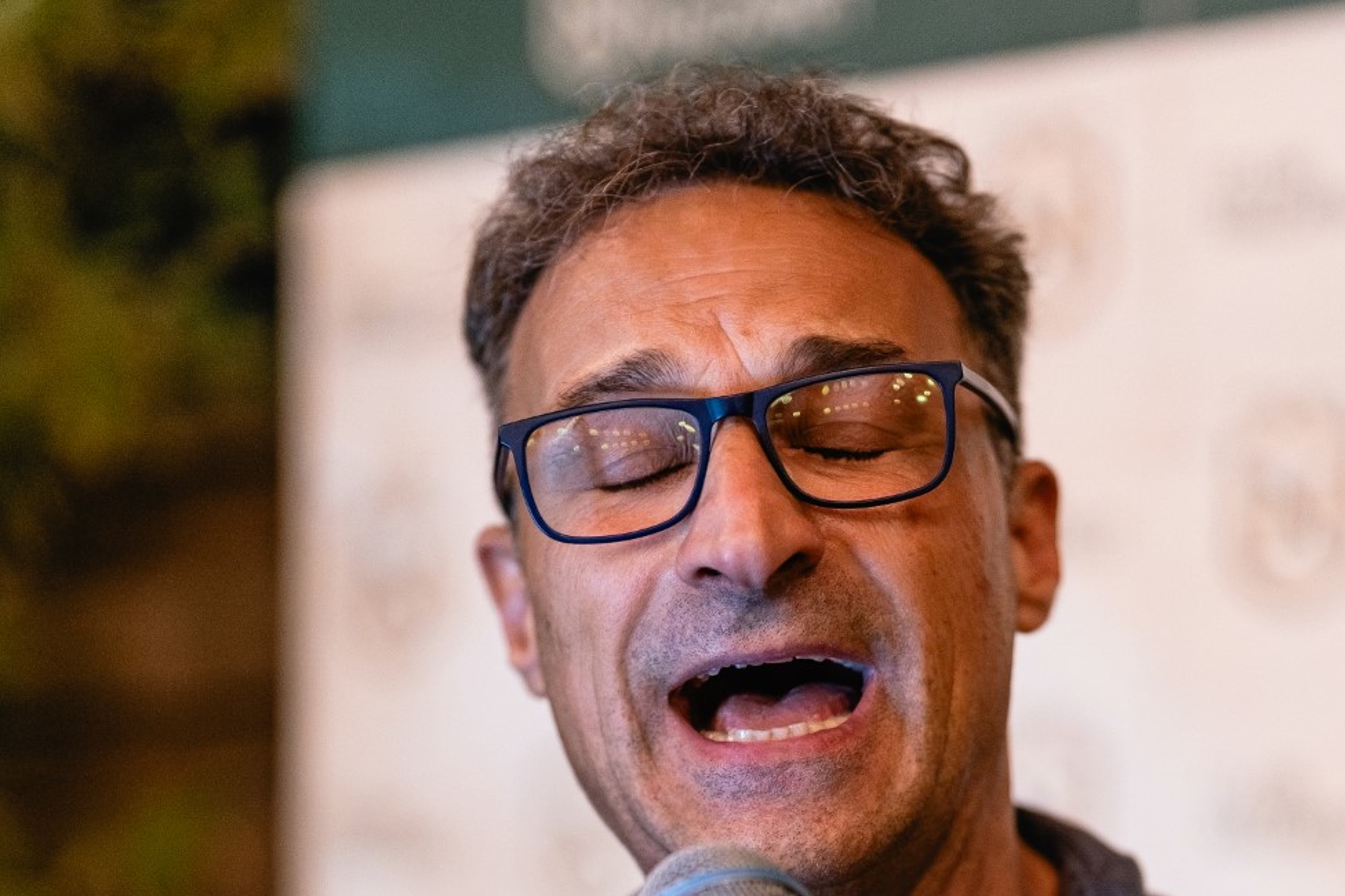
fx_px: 3923
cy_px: 938
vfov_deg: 12.8
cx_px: 839
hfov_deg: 19.4
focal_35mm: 105
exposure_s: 1/250
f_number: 1.2
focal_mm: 50
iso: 3200
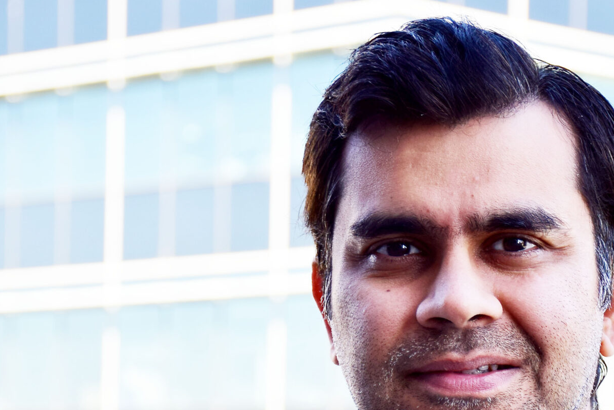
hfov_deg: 11.5
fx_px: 3036
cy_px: 390
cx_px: 418
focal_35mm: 178
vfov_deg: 7.7
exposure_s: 1/250
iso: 200
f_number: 4.8
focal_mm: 56
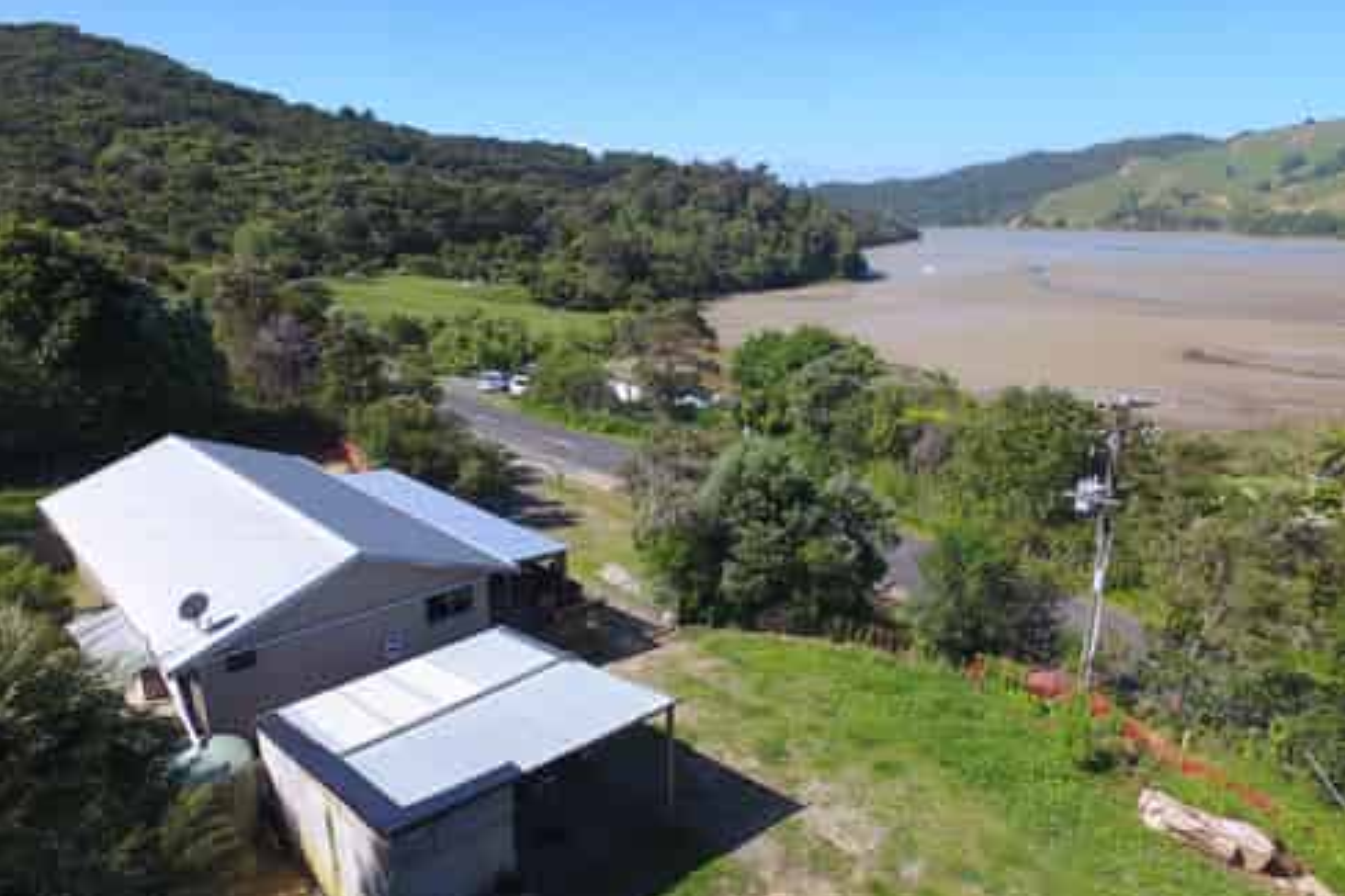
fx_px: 784
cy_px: 498
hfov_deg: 81.2
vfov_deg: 59.3
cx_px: 671
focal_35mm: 21
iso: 100
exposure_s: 1/151
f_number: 2.8
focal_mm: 3.61
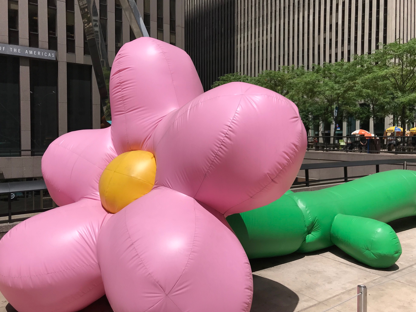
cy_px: 155
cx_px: 203
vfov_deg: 48.2
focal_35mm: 29
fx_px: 349
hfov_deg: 61.6
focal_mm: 3.99
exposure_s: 1/4566
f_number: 1.8
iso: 20
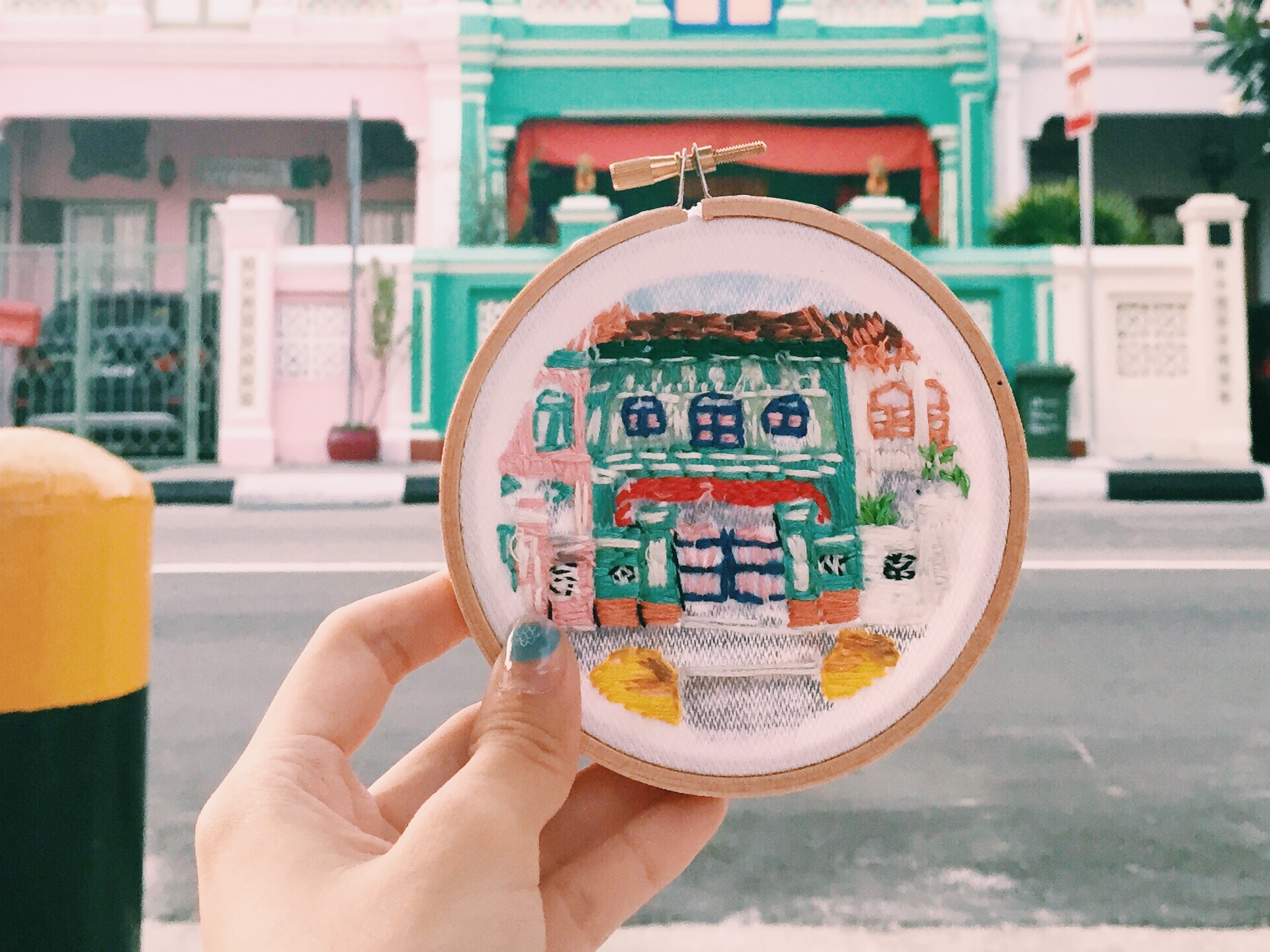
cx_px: 680
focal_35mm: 49
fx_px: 1798
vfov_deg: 29.1
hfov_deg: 38.9
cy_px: 218
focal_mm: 4.15
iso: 40
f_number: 2.2
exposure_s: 1/40
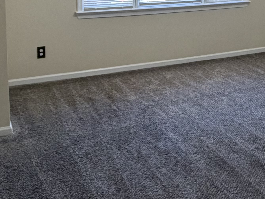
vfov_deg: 23.3
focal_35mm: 60
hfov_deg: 31.5
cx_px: 205
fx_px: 459
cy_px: -4
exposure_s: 1/60
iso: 200
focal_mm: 2.22
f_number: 2.2
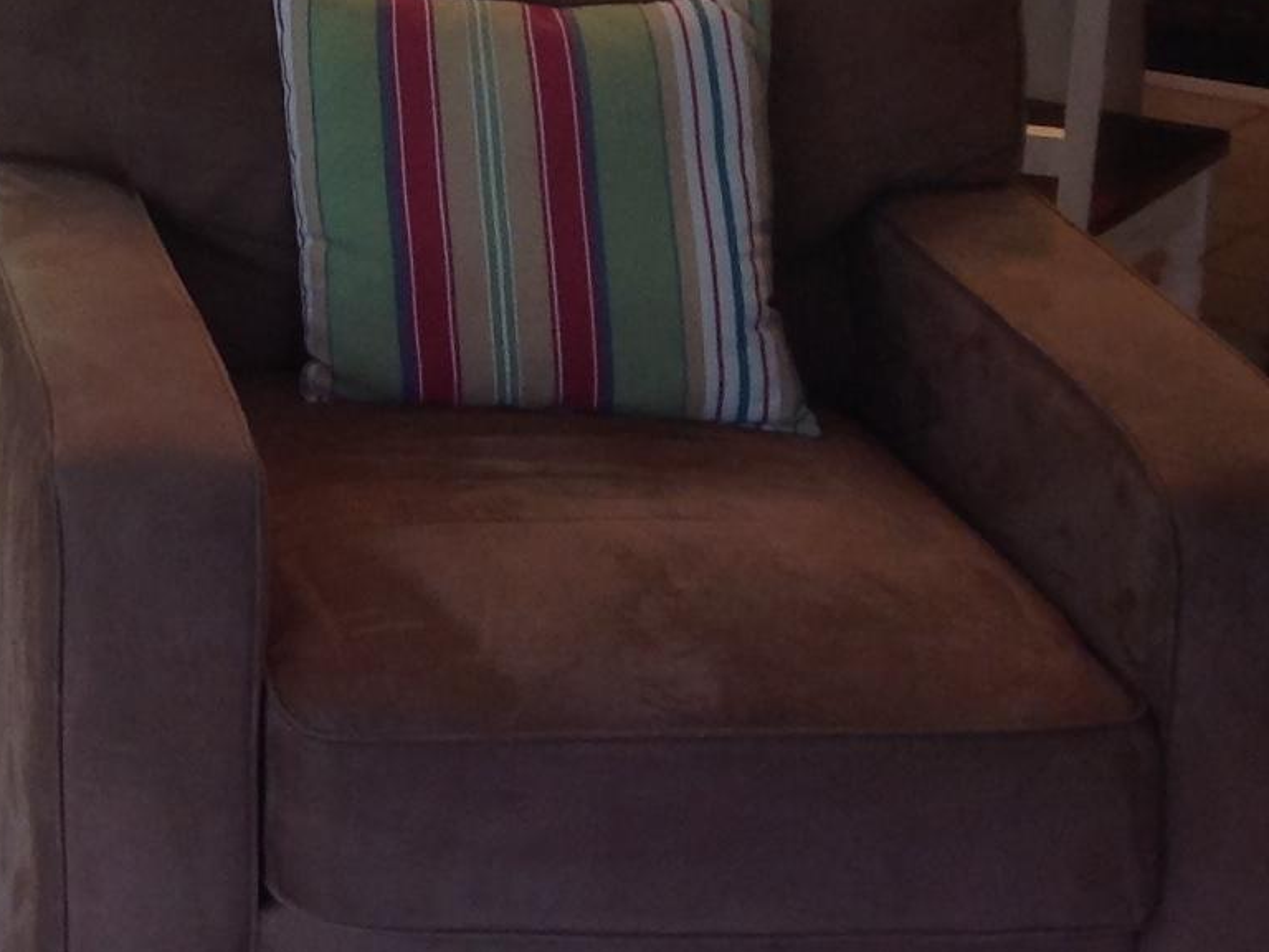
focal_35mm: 118
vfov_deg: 12.1
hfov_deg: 15.7
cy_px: -374
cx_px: -473
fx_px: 4326
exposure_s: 1/30
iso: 64
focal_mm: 4.28
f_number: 2.4
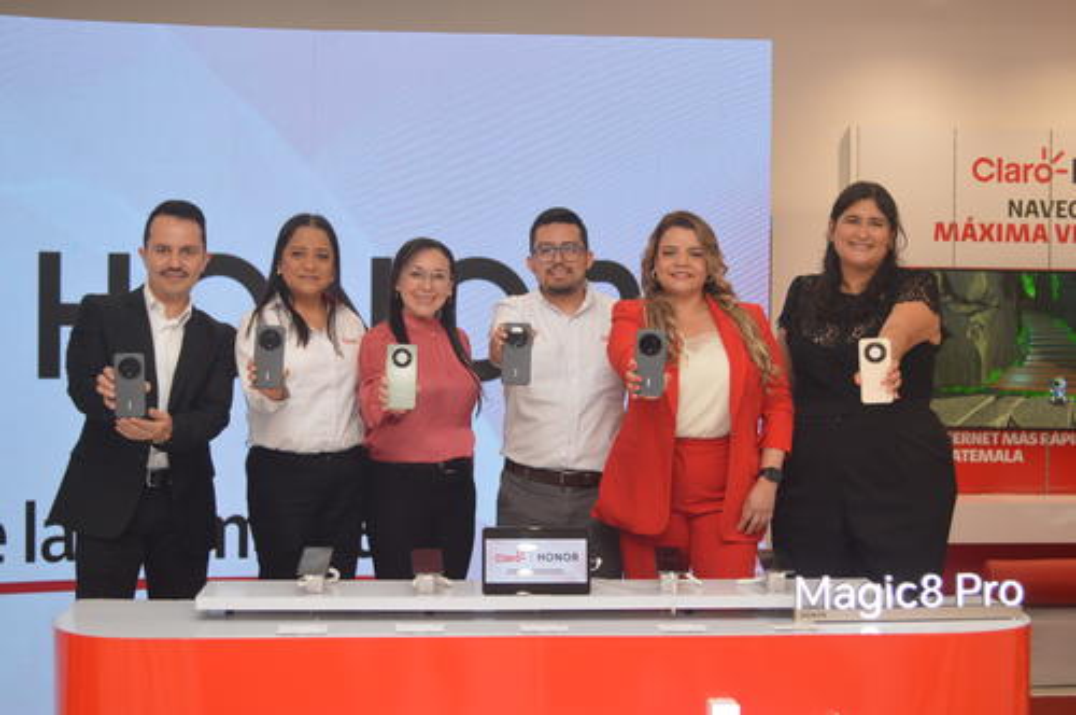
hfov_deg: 38.9
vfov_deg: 26.4
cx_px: 538
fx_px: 1522
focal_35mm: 51
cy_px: 358
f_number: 5
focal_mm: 34
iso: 400
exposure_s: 1/80
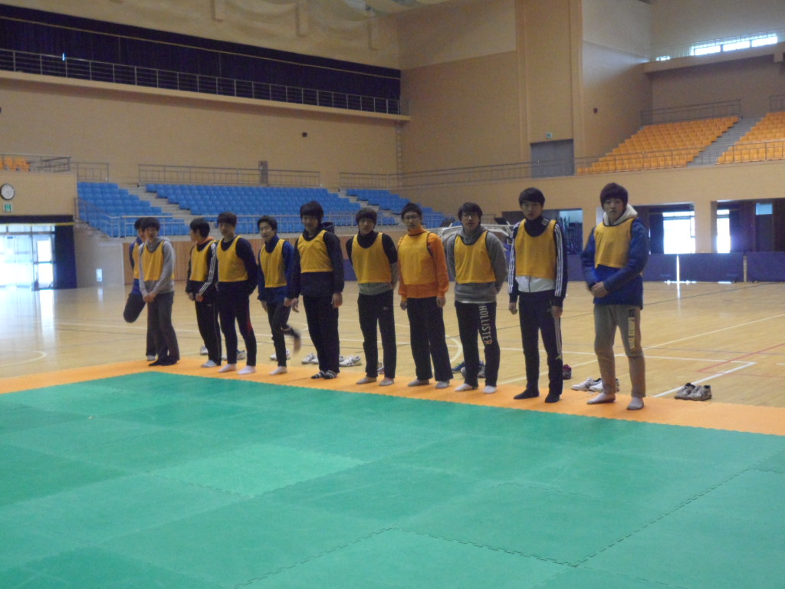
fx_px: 952
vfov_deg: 34.3
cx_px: 392
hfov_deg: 44.8
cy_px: 294
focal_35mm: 42
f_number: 4.2
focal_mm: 7.8
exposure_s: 1/20
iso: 480
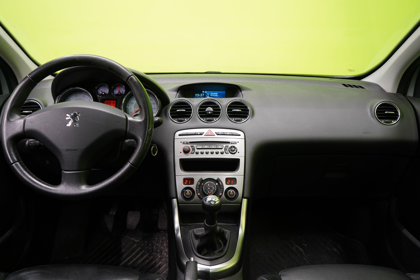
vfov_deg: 46.4
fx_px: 327
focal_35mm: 28
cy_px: 140
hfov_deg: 65.5
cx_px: 210
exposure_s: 1/25
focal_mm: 28
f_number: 5.6
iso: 1250
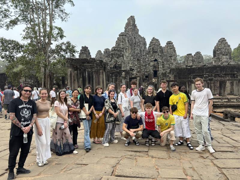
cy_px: 90
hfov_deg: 67.3
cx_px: 120
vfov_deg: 53.1
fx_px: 180
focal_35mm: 26
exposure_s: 1/1458
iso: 50
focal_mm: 5.96
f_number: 1.6
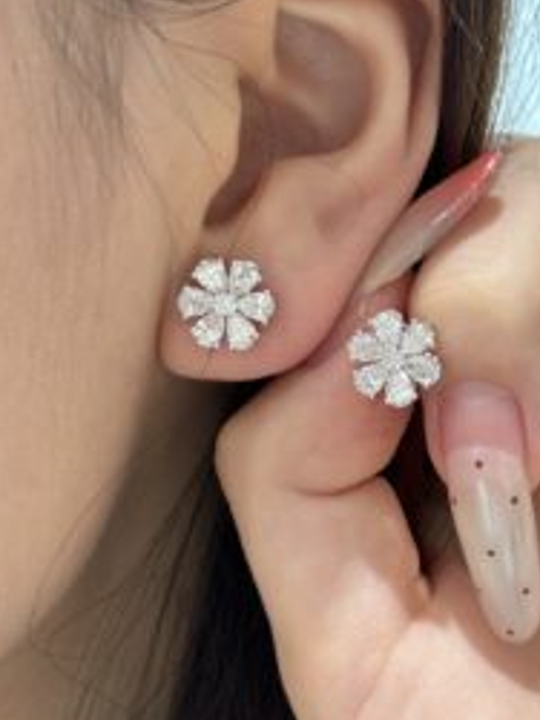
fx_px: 1728
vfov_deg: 23.6
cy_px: 404
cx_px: 348
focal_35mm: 83
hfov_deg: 17.7
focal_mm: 5.96
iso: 50
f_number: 1.6
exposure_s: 1/75
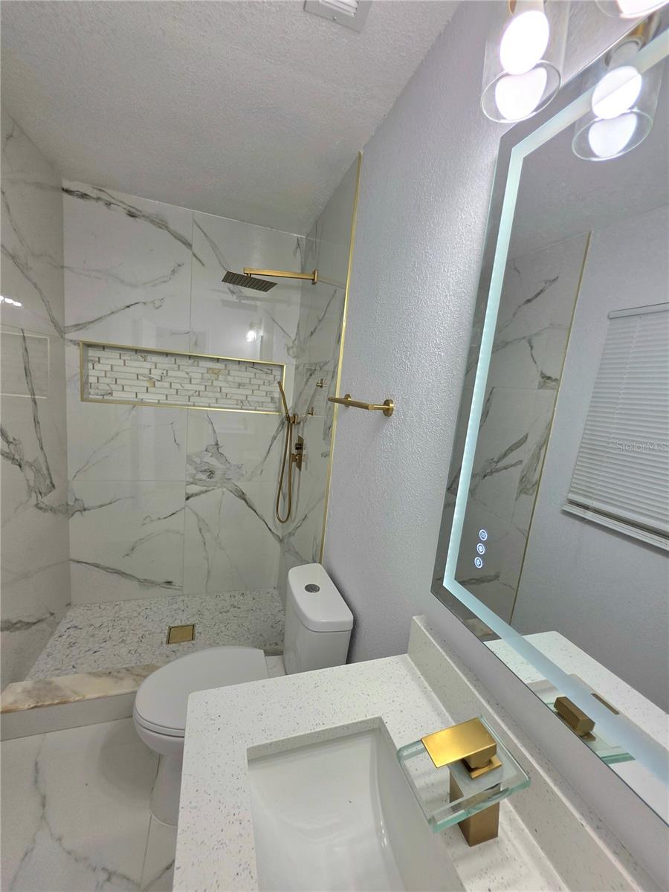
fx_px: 335
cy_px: 446
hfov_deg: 89.9
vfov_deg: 106.2
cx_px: 334
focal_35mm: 13
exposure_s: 1/120
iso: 50
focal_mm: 2.2
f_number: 1.9
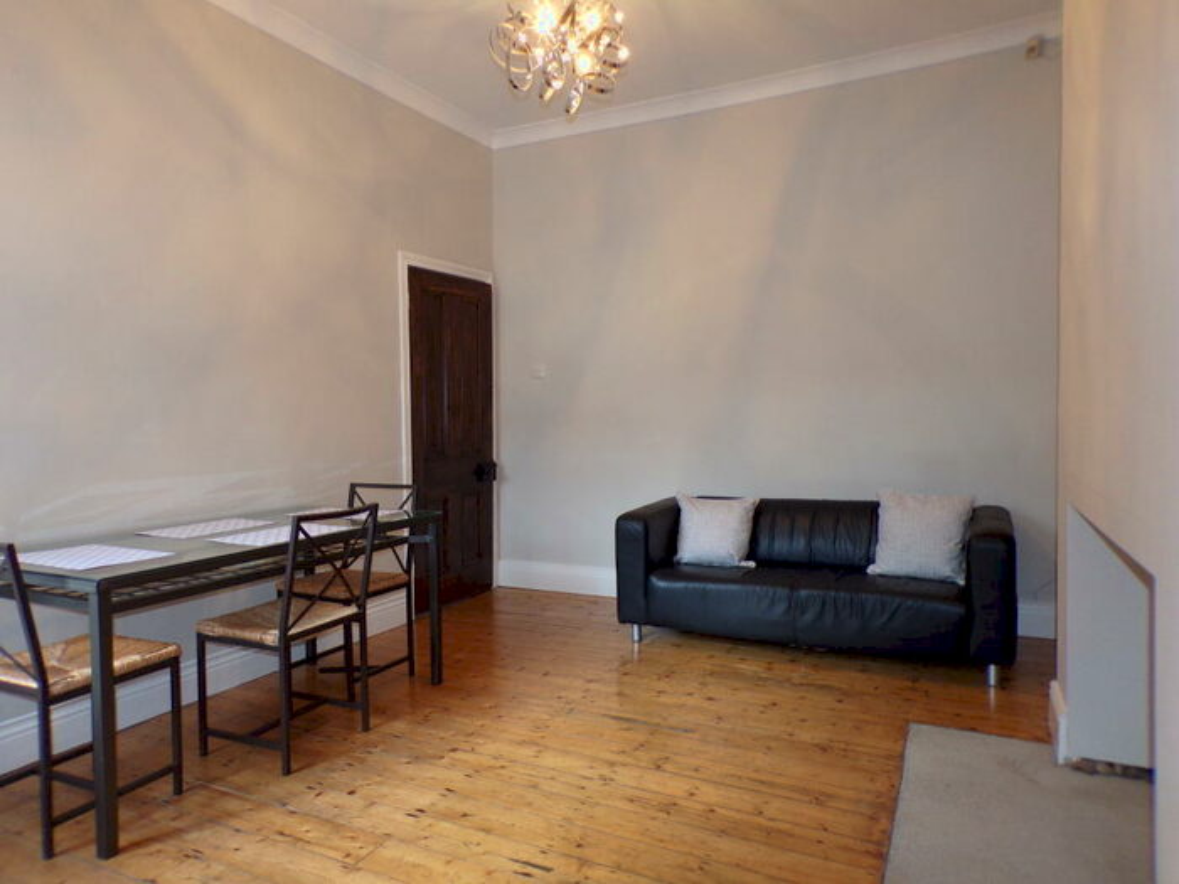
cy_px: 442
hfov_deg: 71.6
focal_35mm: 24
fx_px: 817
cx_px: 590
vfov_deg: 56.8
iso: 125
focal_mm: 4.3
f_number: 3
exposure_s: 1/34
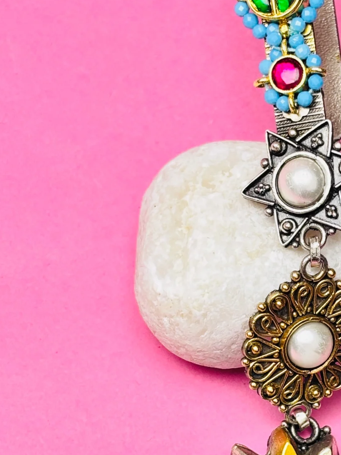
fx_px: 1603
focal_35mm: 122
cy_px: 324
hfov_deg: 12.1
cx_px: 278
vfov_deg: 16.1
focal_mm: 5.96
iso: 32
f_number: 1.6
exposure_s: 1/258
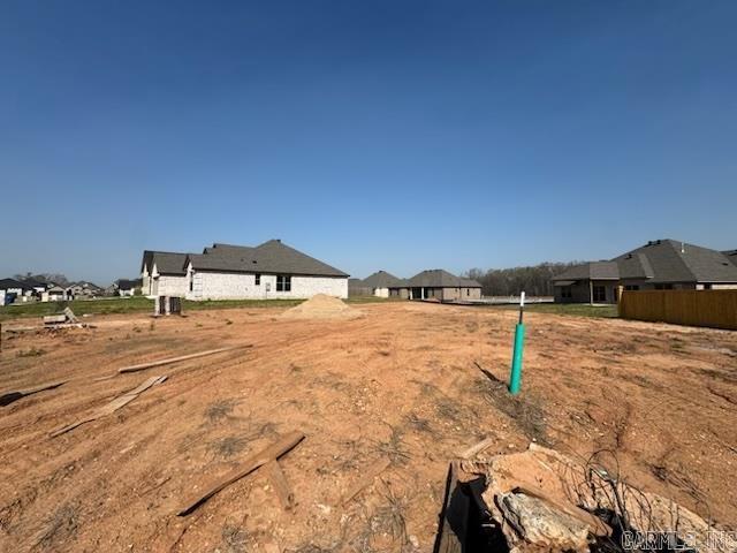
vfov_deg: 85.7
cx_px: 368
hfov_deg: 102.1
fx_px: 298
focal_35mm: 14
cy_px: 276
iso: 50
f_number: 2.2
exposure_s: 1/3717
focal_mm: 2.22
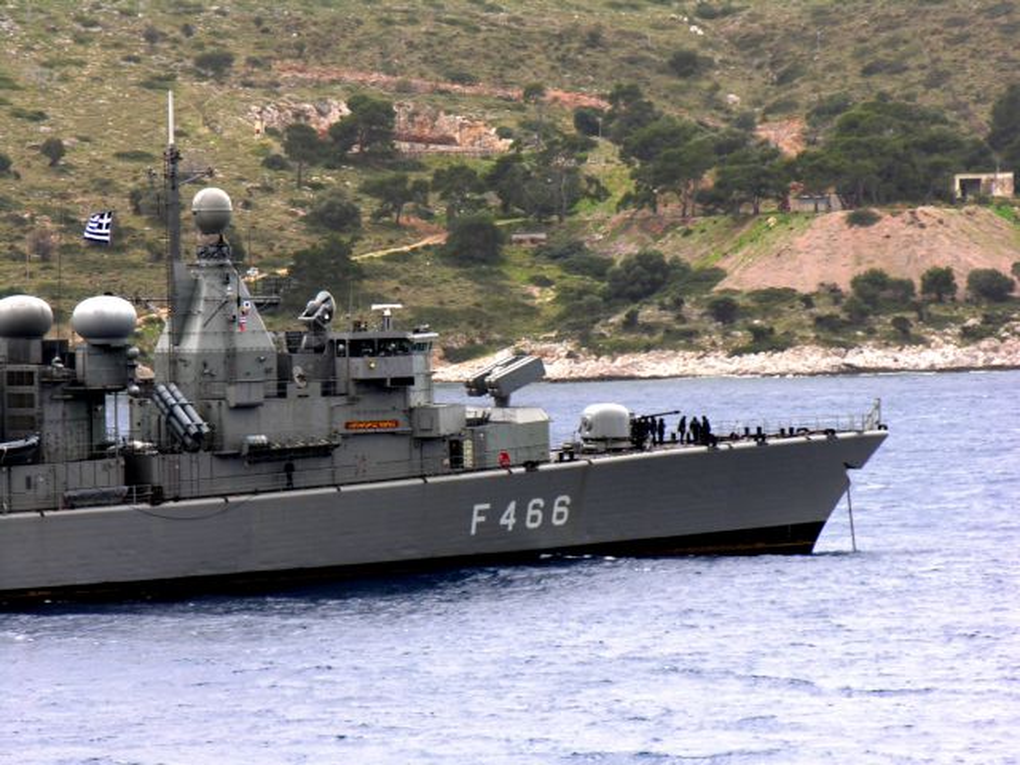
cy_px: 382
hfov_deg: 8.2
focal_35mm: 240
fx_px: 7072
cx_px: 510
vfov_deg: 6.2
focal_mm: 61
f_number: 5.5
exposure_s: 1/79
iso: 50
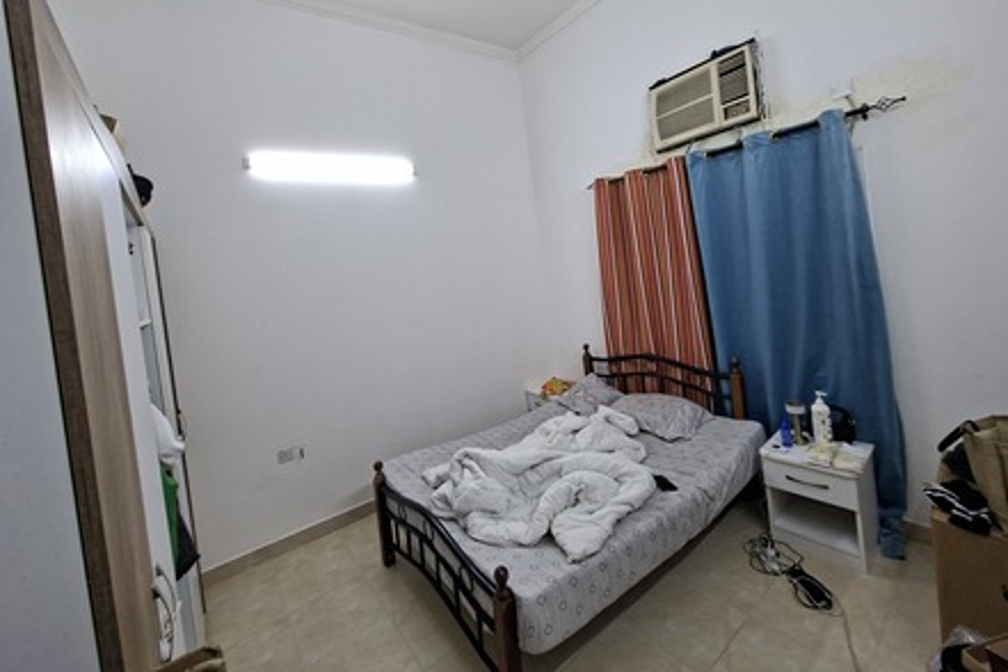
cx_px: 504
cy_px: 287
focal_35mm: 14
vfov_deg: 80.7
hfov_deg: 104.3
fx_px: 392
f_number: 2.2
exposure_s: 1/40
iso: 50
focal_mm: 1.74
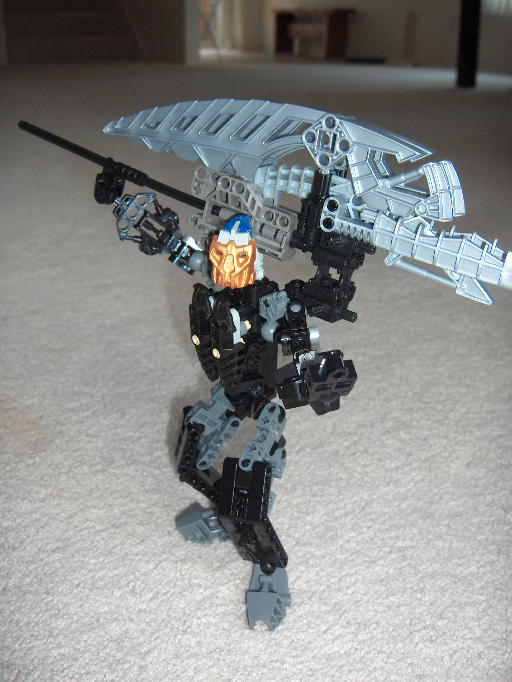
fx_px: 769
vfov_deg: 47.9
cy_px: 341
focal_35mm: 39
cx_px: 256
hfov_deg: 36.8
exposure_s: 1/60
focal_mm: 8
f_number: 2.8
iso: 100
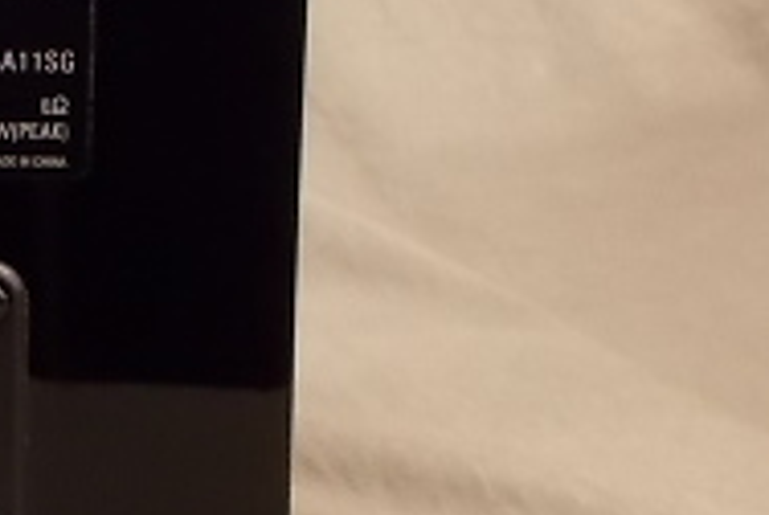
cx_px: -609
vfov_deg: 12.3
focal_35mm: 112
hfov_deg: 15.6
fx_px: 2396
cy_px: 255
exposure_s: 1/10
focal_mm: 4.6
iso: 200
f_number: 3.2
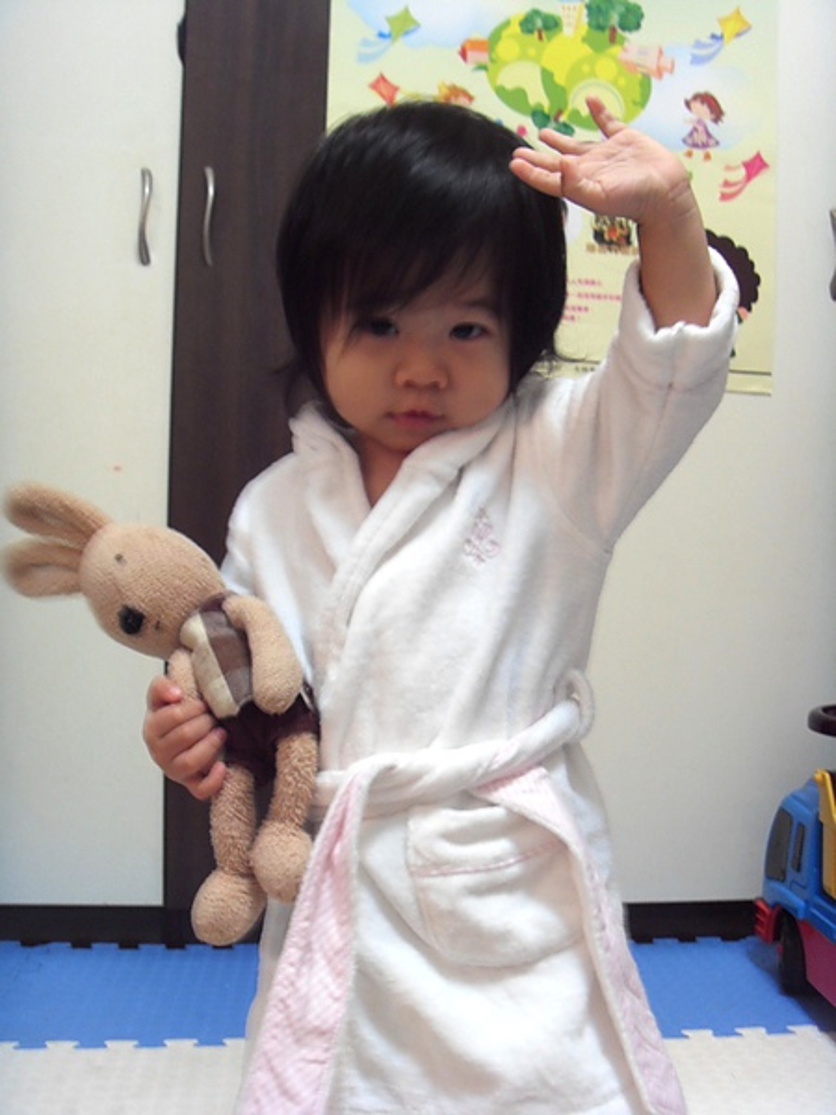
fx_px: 1256
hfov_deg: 36.8
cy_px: 558
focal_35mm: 39
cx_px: 418
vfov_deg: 47.9
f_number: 3.5
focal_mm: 6.6
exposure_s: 1/6
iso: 200
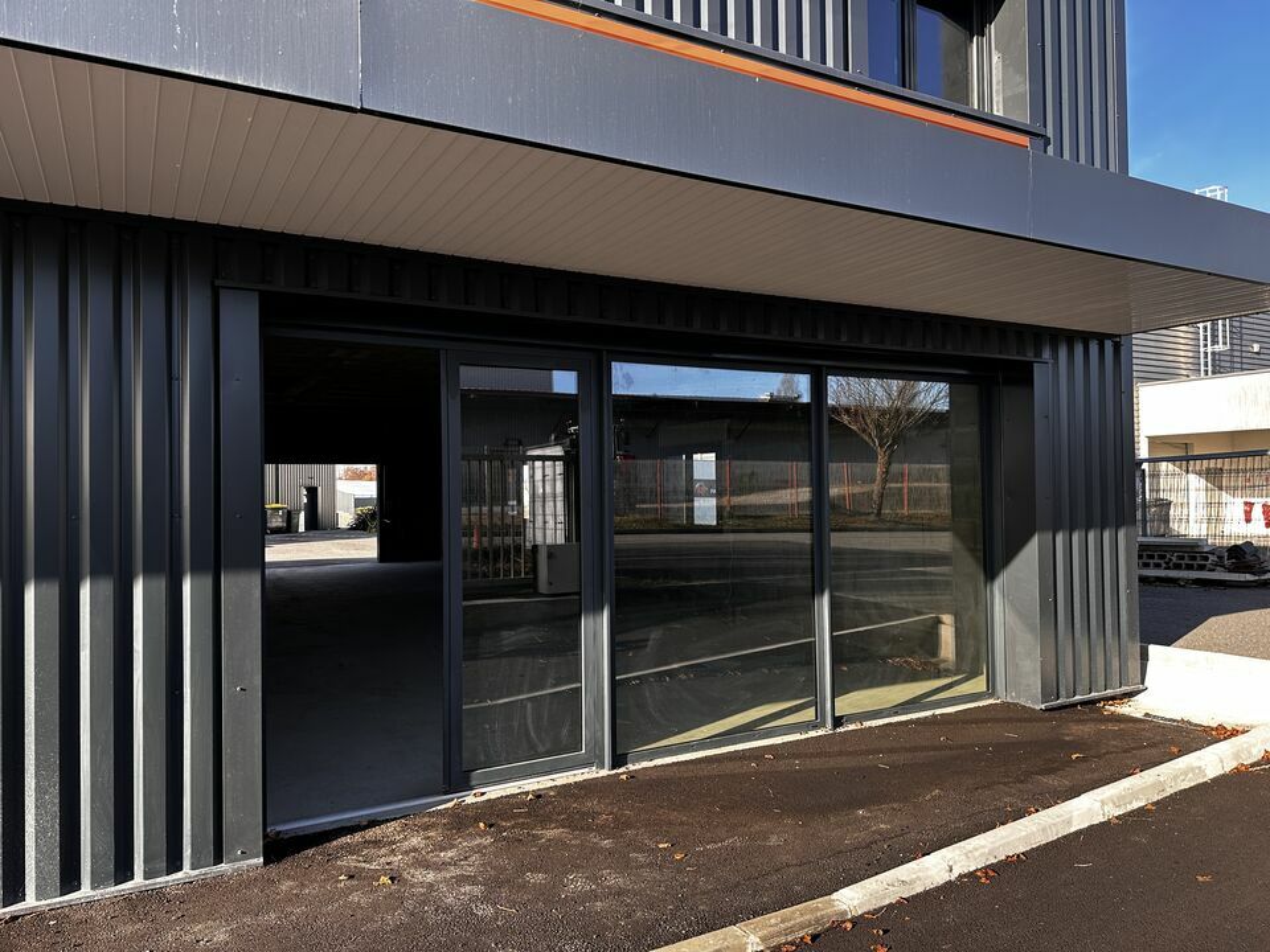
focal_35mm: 24
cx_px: 635
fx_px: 881
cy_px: 476
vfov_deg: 56.8
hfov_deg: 71.6
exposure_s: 1/574
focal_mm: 6.86
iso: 80
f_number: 1.78
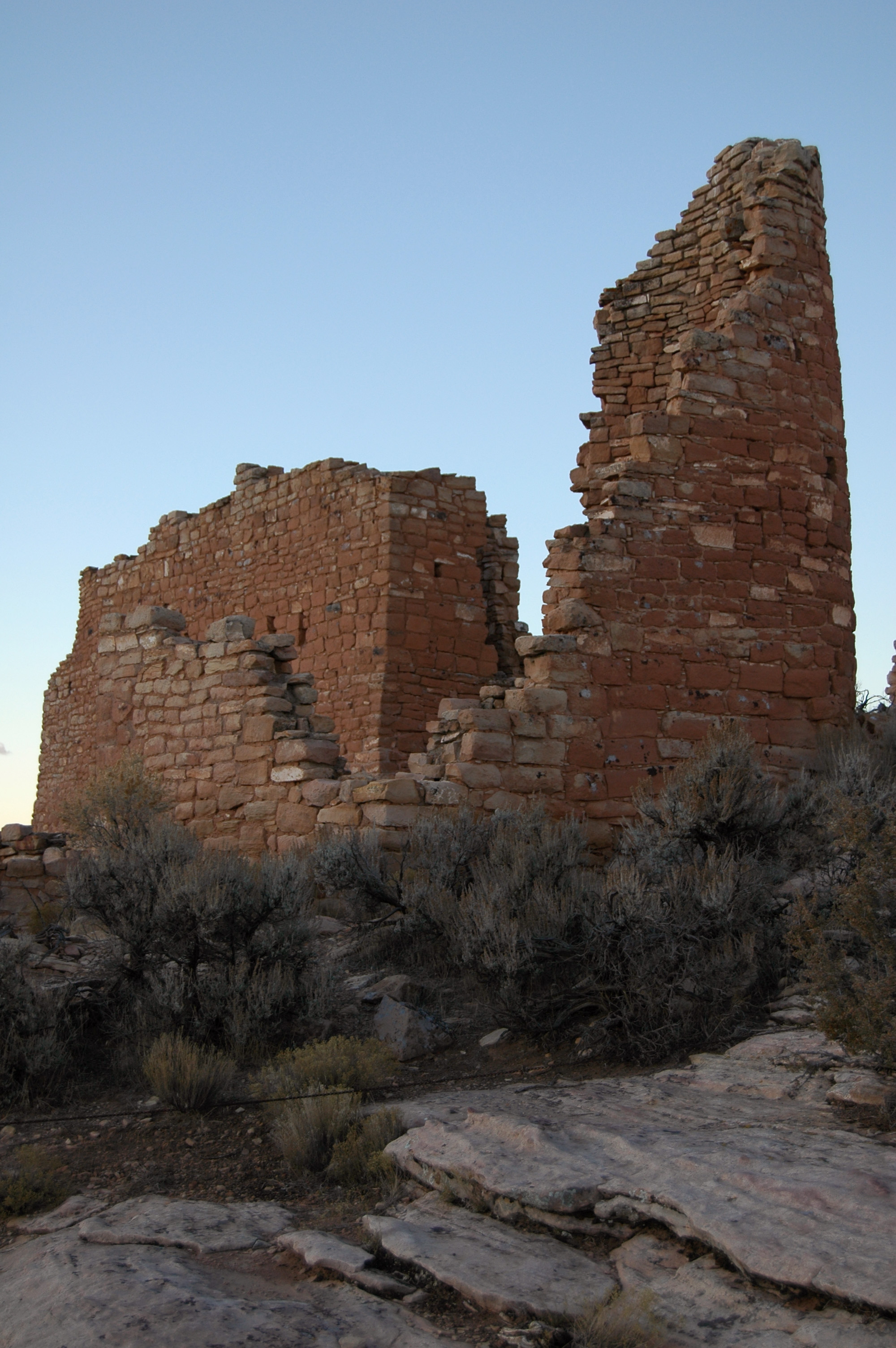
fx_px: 2132
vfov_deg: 35.1
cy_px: 674
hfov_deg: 23.7
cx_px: 448
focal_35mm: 57
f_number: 4.8
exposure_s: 1/80
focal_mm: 38
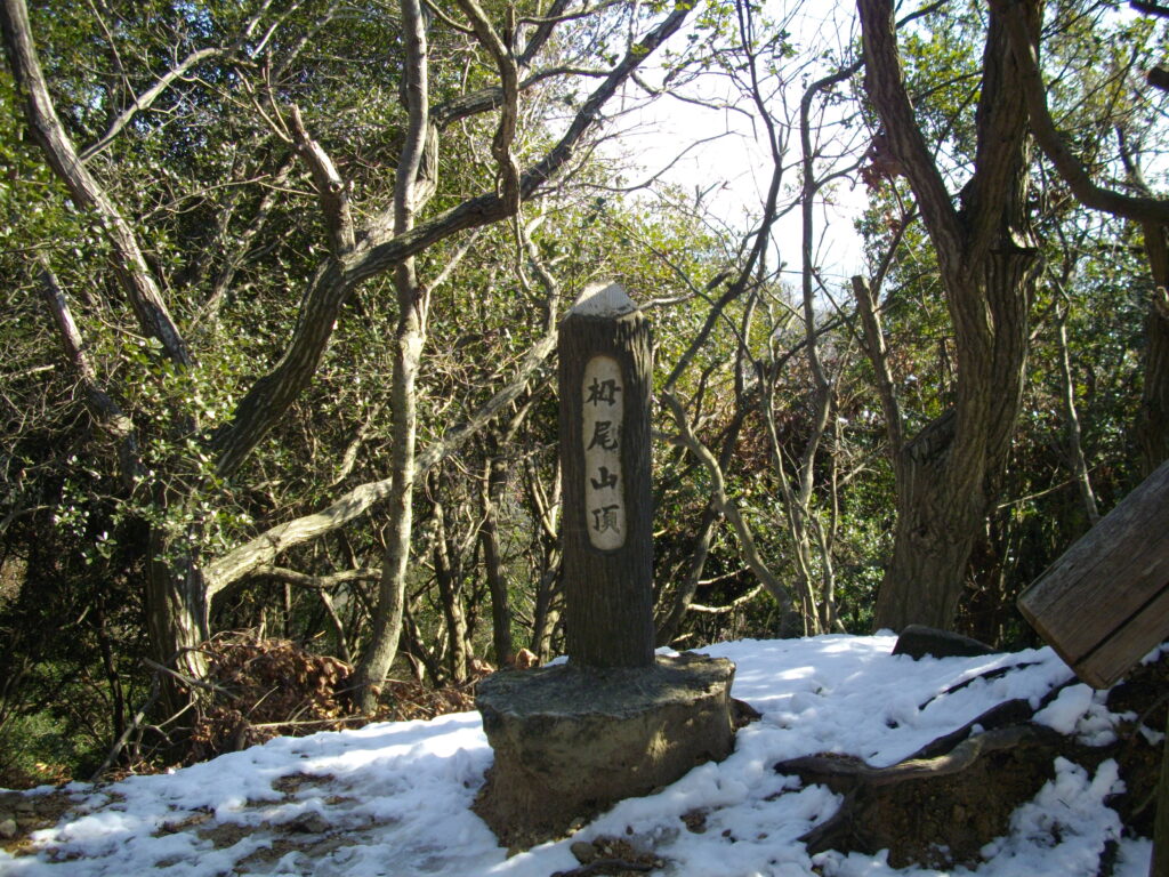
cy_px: 438
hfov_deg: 50.1
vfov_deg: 38.7
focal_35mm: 37
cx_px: 584
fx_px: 1250
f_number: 2.8
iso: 100
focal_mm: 6.2
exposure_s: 1/400
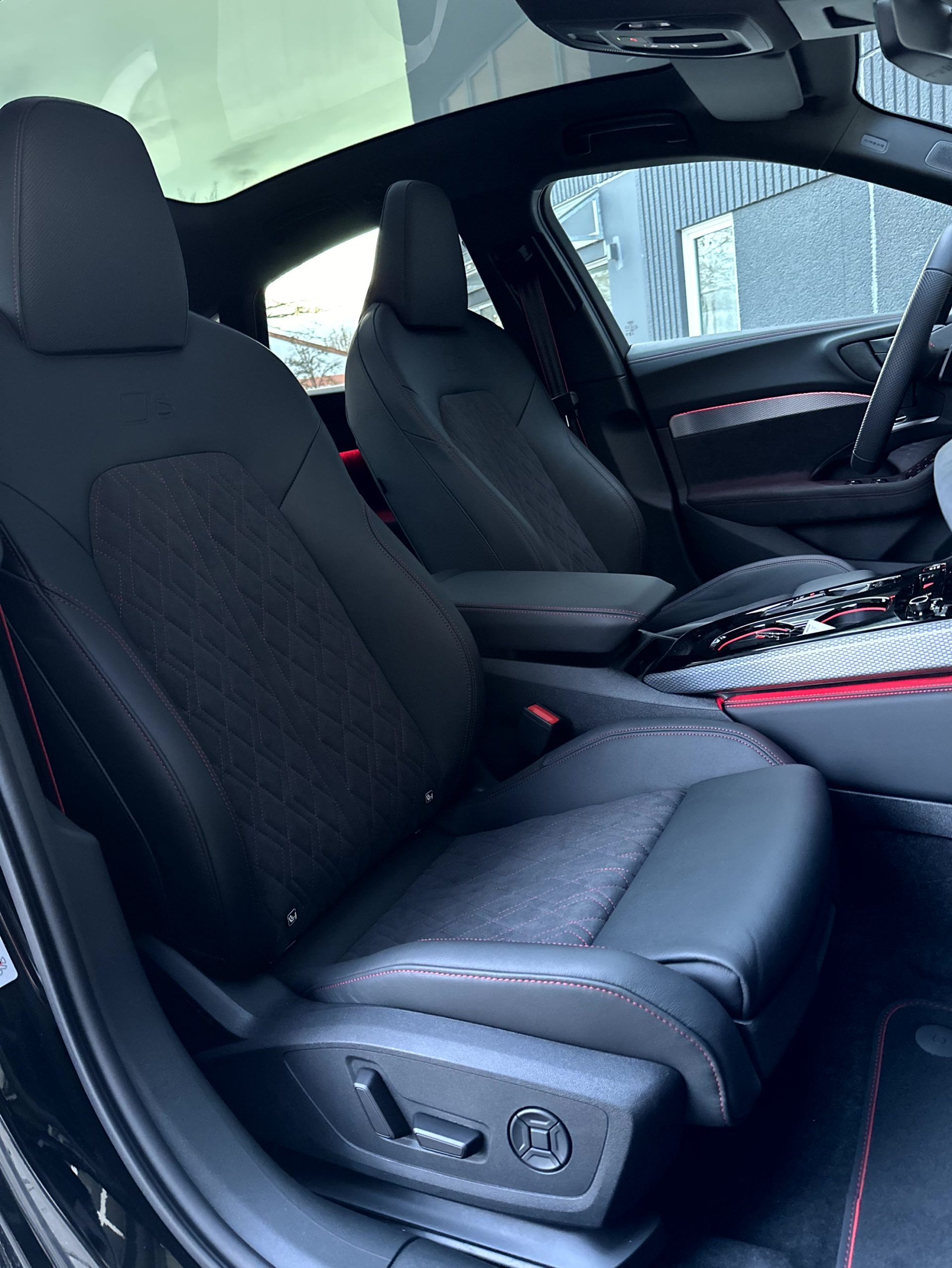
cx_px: 476
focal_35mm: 24
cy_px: 634
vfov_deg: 71.6
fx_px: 880
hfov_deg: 56.8
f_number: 1.78
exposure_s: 1/34
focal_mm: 6.86
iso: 1000
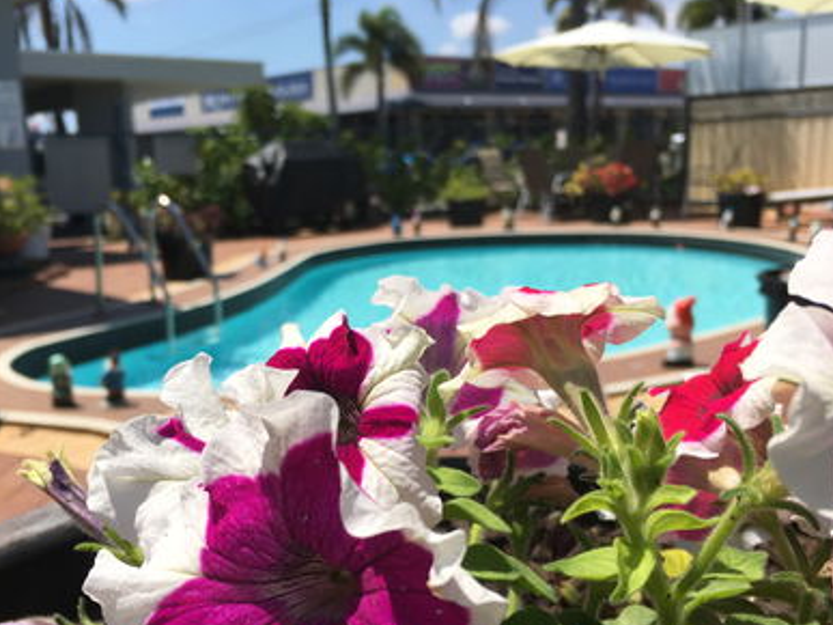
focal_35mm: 36
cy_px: 373
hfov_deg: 50.9
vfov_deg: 39.5
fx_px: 866
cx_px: 323
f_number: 2.2
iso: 25
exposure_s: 1/2481
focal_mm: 4.15
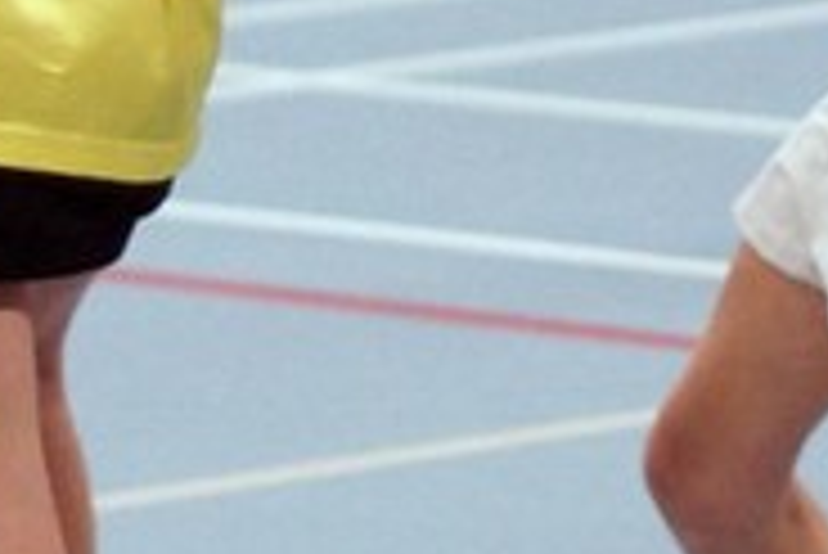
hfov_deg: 4.9
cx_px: 1228
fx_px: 9621
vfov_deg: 3.3
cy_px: -196
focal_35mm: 418
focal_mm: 50
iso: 800
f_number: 1.6
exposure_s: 1/320
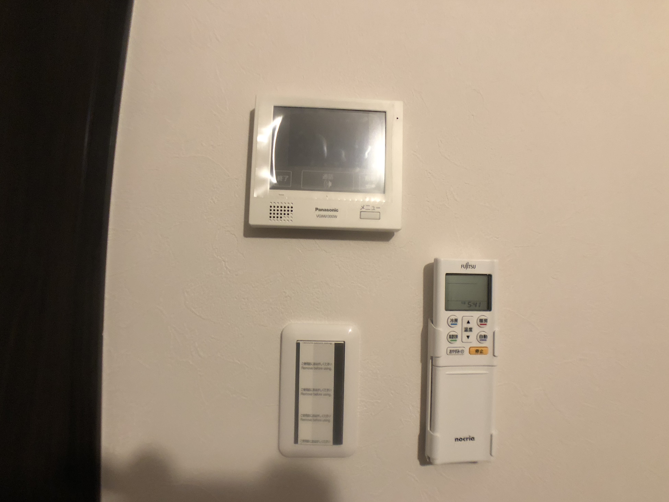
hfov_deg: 61.7
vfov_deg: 48.2
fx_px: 560
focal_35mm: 29
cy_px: 257
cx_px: 340
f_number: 1.8
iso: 80
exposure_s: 1/8
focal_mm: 3.99
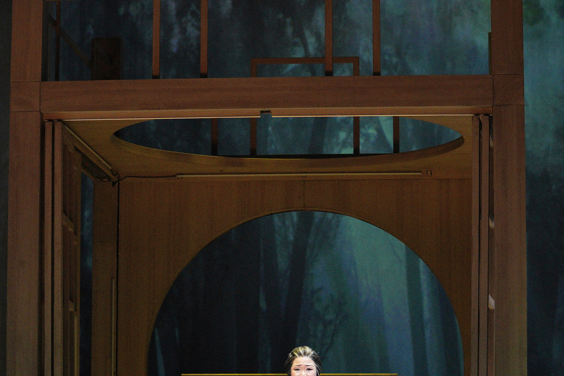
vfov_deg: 10.5
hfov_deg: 15.8
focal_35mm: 130
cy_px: 313
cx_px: 273
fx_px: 2037
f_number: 3.2
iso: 4000
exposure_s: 1/200
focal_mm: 70
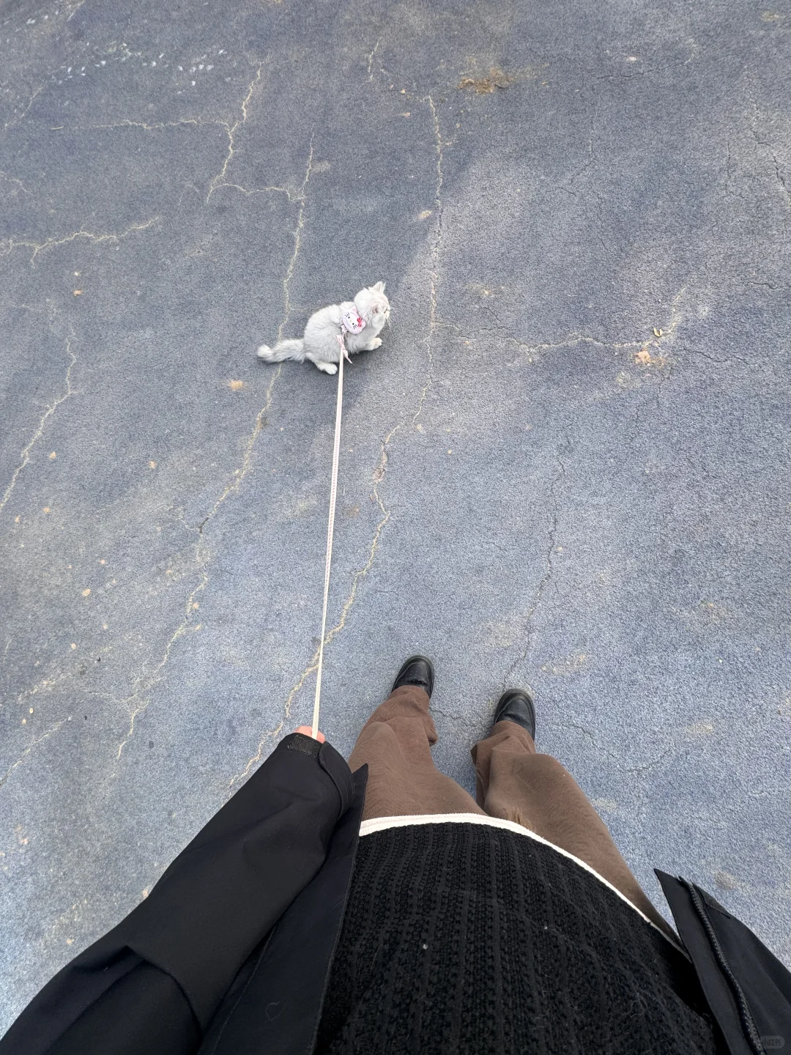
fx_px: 427
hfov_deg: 85.7
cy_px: 528
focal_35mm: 14
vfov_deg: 102.1
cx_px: 396
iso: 40
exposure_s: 1/479
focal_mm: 2.22
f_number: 2.2
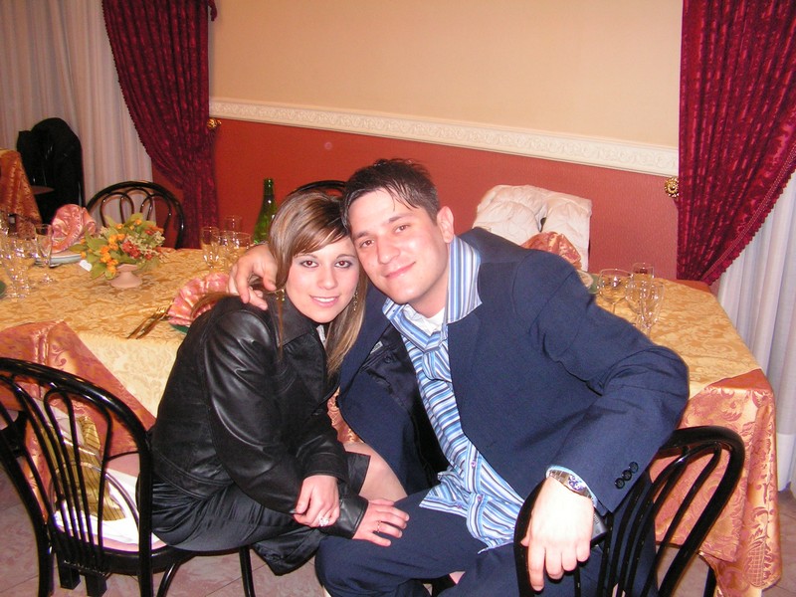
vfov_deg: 39.7
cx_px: 398
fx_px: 828
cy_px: 298
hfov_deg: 51.4
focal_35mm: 36
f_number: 3.2
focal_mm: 6
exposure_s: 1/40
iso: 200
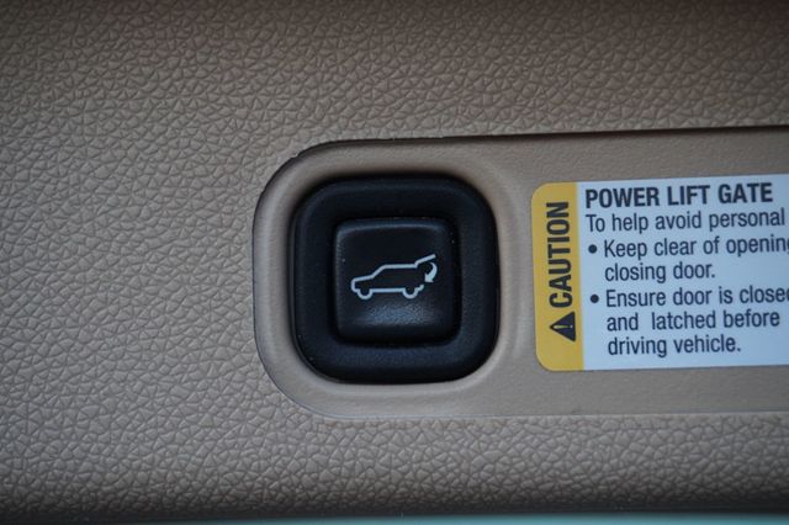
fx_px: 1281
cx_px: 394
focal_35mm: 58
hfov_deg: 34.2
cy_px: 262
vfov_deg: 23.2
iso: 320
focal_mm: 39
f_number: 5.6
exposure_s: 1/60
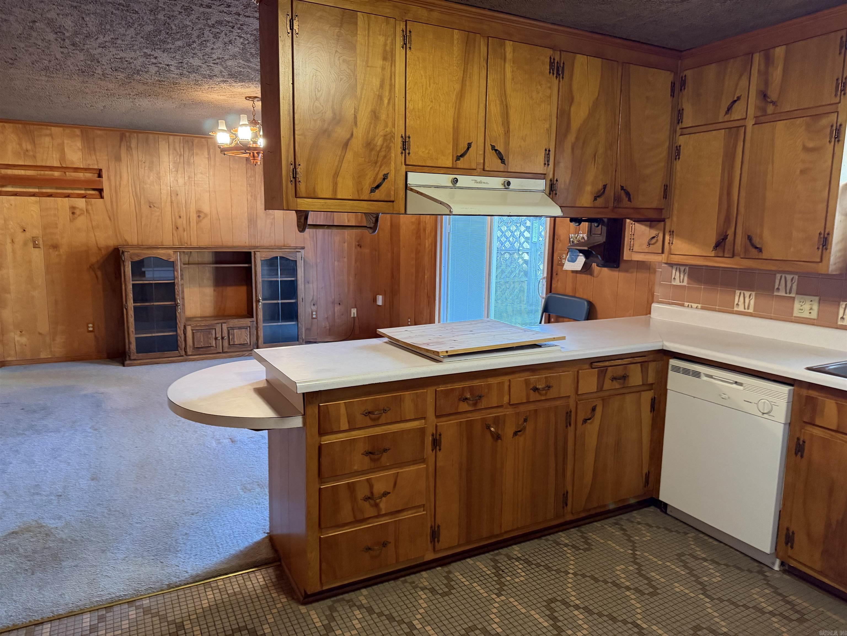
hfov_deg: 71.6
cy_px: 318
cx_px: 424
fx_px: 587
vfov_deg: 56.8
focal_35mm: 24
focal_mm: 6.76
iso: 640
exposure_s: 1/60
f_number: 1.78
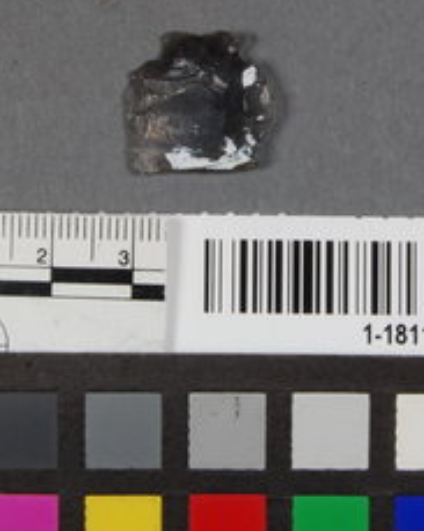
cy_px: 150
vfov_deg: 15.0
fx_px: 2009
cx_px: 228
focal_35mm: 128
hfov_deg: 12.0
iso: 200
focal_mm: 38
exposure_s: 1/4
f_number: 32
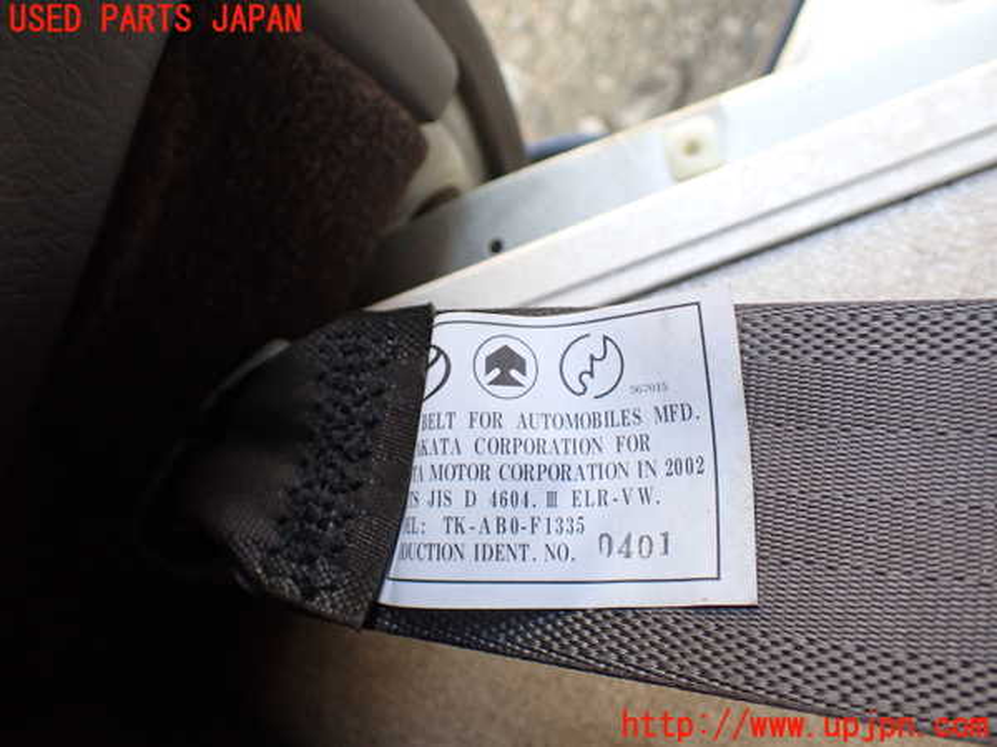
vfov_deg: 46.8
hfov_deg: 60.0
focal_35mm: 30
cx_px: 498
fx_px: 864
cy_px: 374
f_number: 2.3
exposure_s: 1/125
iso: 250
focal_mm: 5.4
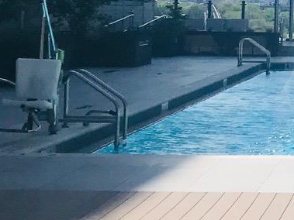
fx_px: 1265
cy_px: -41
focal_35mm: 149
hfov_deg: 12.3
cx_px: 512
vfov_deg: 9.8
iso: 20
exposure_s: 1/3546
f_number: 1.8
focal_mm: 3.99
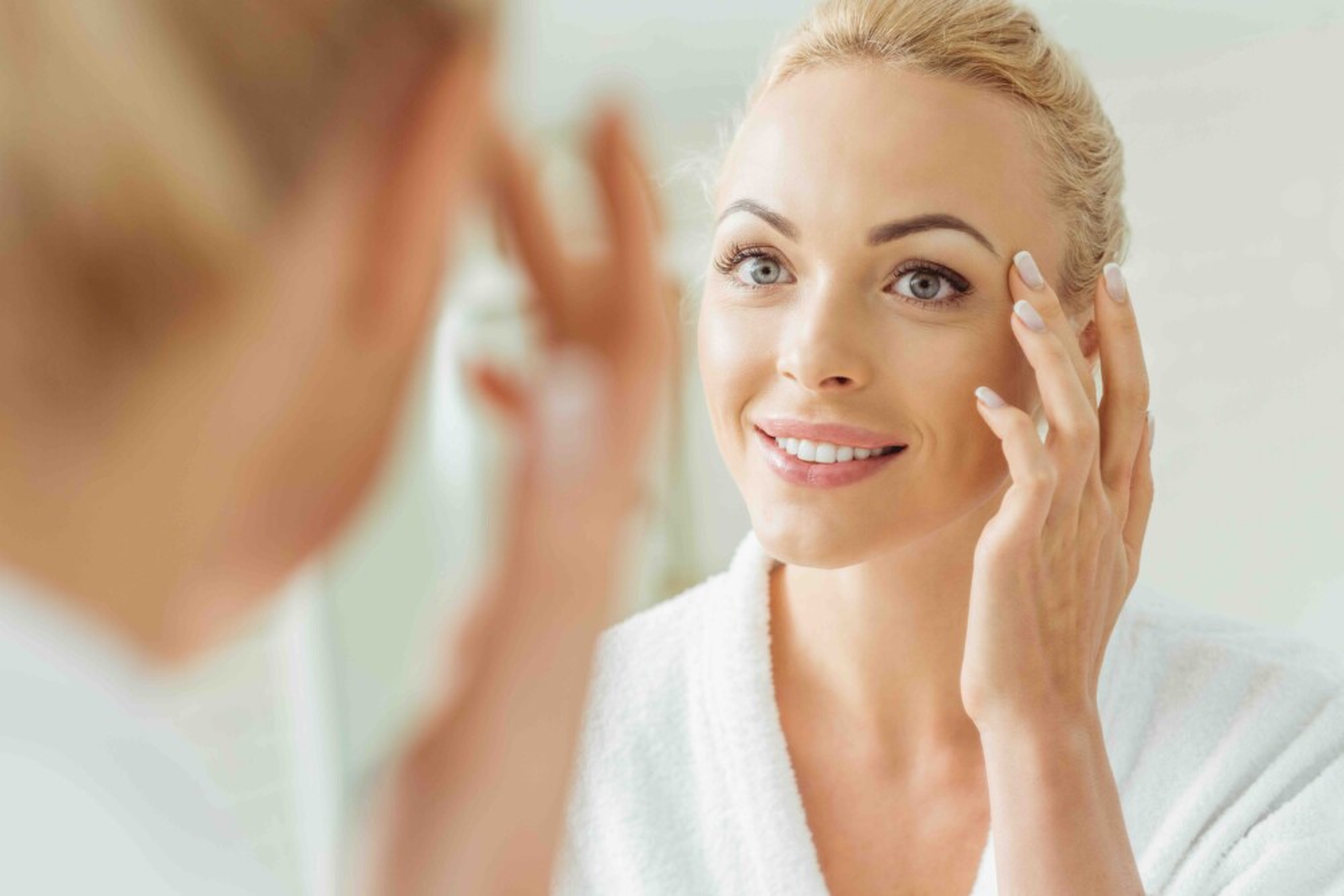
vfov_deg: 16.1
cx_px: 672
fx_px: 3174
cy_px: 448
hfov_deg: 23.9
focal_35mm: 85
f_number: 3.5
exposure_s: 1/160
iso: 250
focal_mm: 85
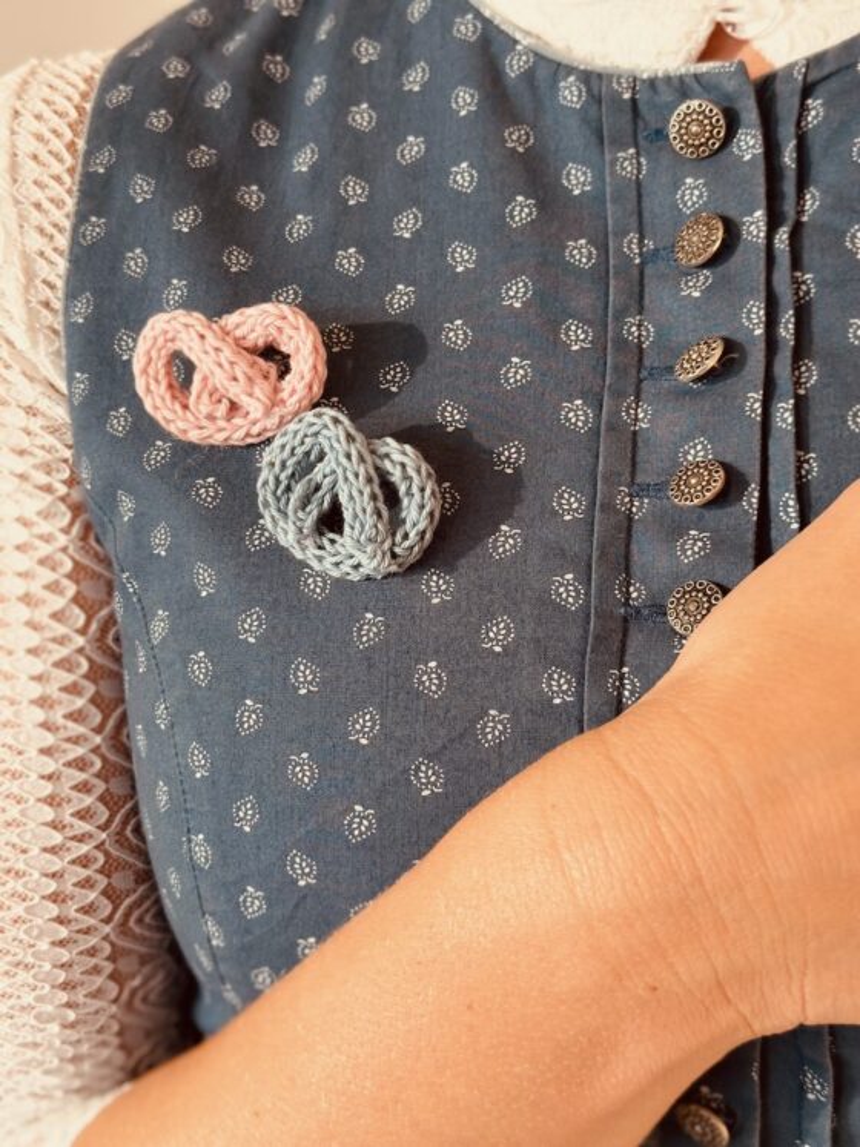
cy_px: 574
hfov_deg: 30.3
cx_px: 430
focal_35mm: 48
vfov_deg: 39.7
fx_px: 1590
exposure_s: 1/249
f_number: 1.78
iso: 80
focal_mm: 6.86
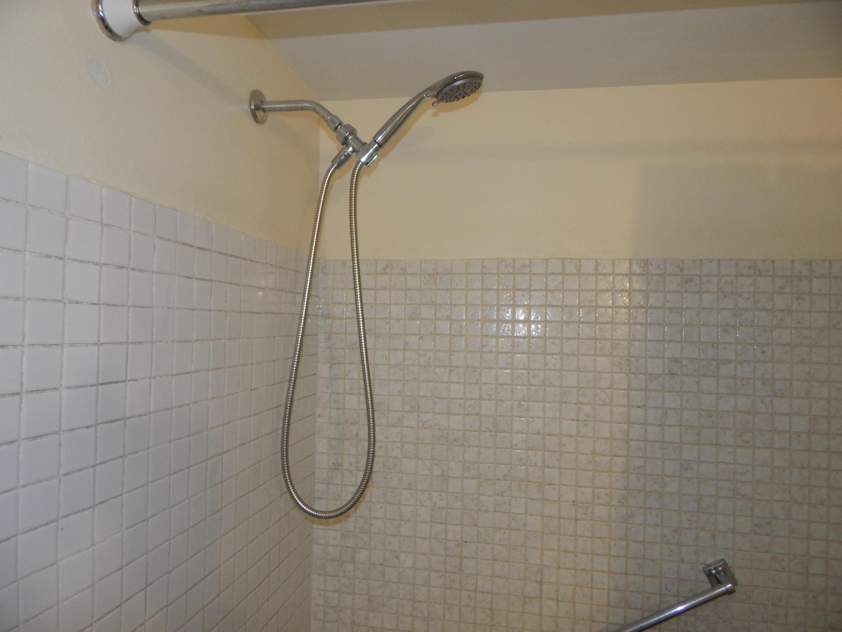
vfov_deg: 61.1
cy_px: 316
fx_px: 535
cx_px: 421
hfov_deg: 76.4
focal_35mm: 22
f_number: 3
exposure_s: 1/30
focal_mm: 4
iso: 200
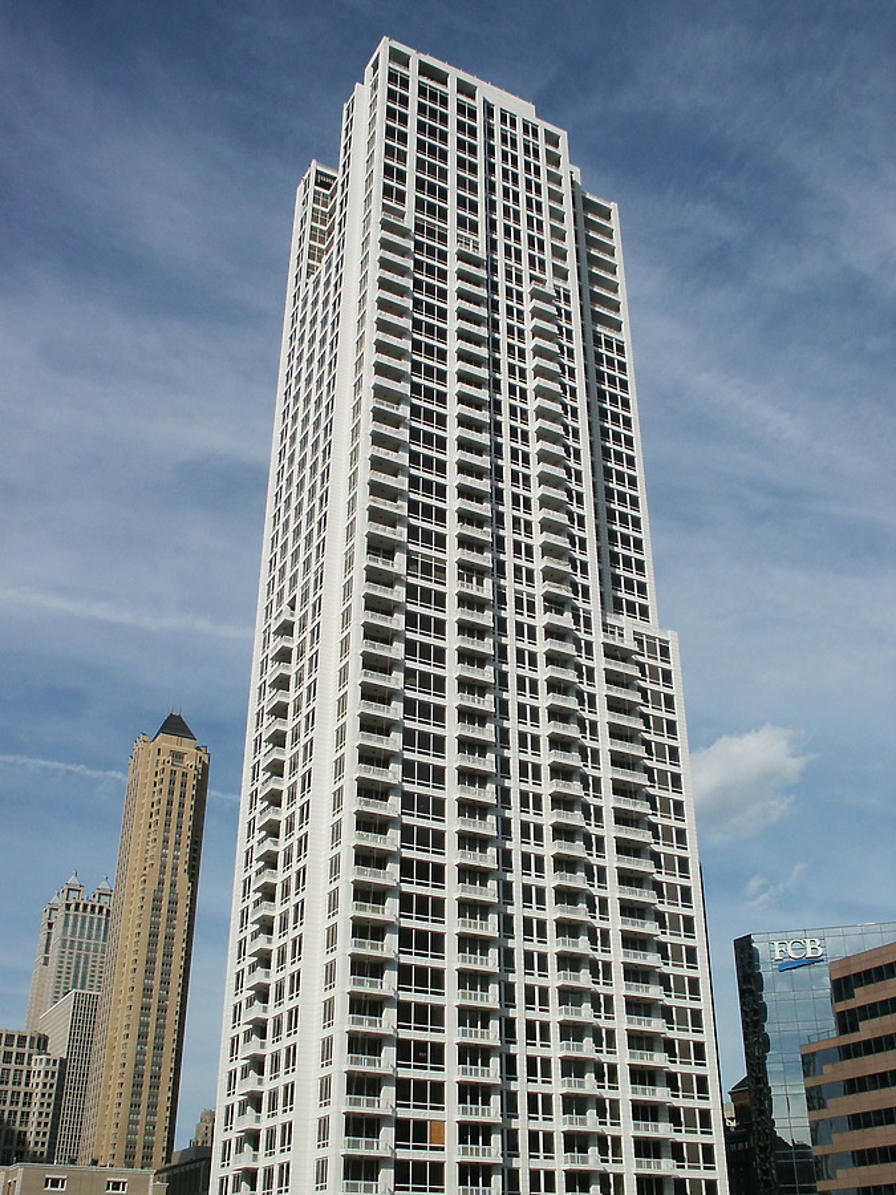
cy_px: 598
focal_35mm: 35
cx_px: 448
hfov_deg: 40.7
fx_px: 1208
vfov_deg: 52.6
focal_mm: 7.2
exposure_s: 1/500
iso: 64
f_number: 6.7
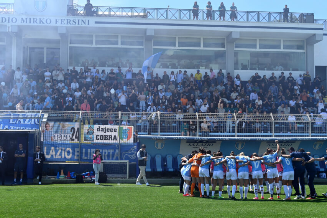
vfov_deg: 28.1
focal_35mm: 48
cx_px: 166
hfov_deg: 41.1
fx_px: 436
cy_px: 111
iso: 250
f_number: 5.6
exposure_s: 1/1000
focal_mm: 40
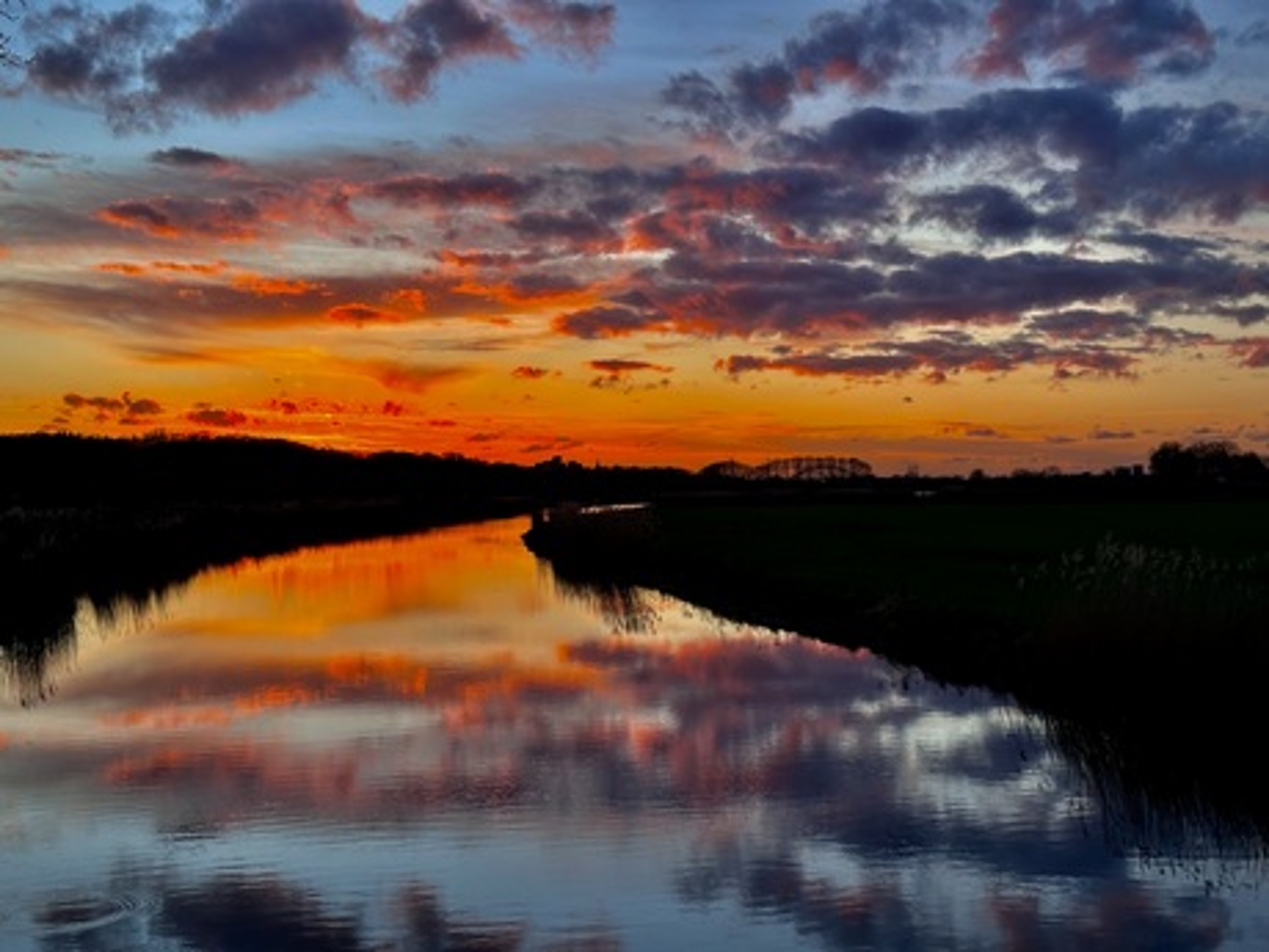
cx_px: 634
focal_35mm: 48
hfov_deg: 39.7
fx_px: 1760
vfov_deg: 30.3
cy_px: 476
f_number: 1.78
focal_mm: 6.86
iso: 64
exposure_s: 1/594
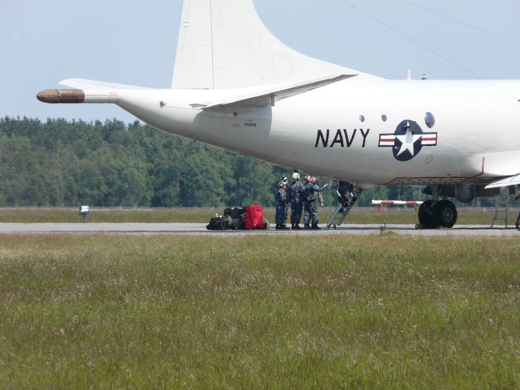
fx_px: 7571
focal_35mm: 504
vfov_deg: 3.0
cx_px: 260
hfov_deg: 3.9
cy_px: 195
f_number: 5.6
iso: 100
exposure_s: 1/320
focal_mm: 82.8
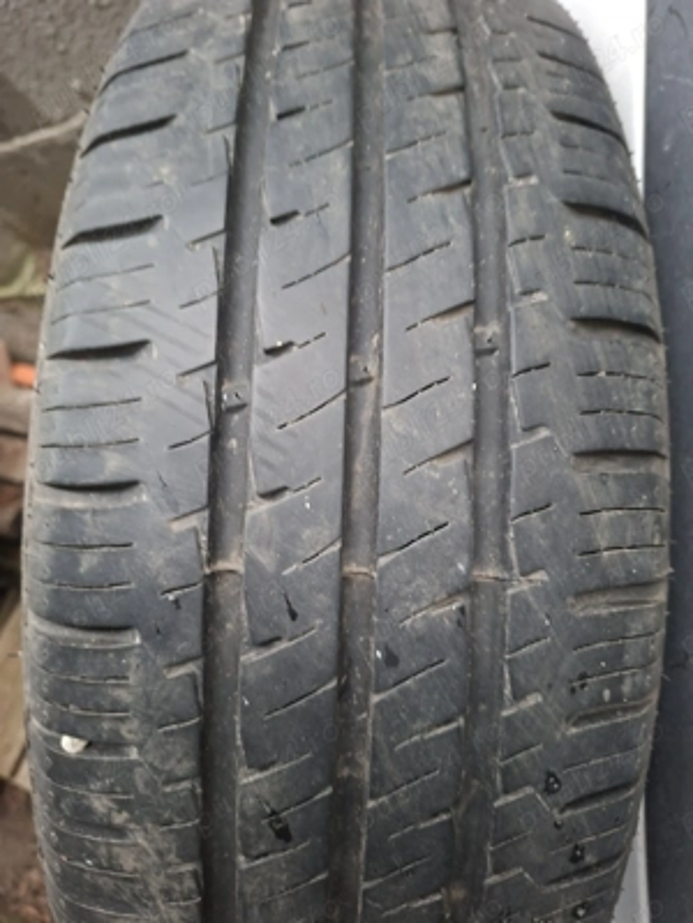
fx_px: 614
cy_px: 462
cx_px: 346
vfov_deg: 73.9
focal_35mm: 23
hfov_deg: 58.9
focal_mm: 5.54
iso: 400
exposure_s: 1/25
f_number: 1.8
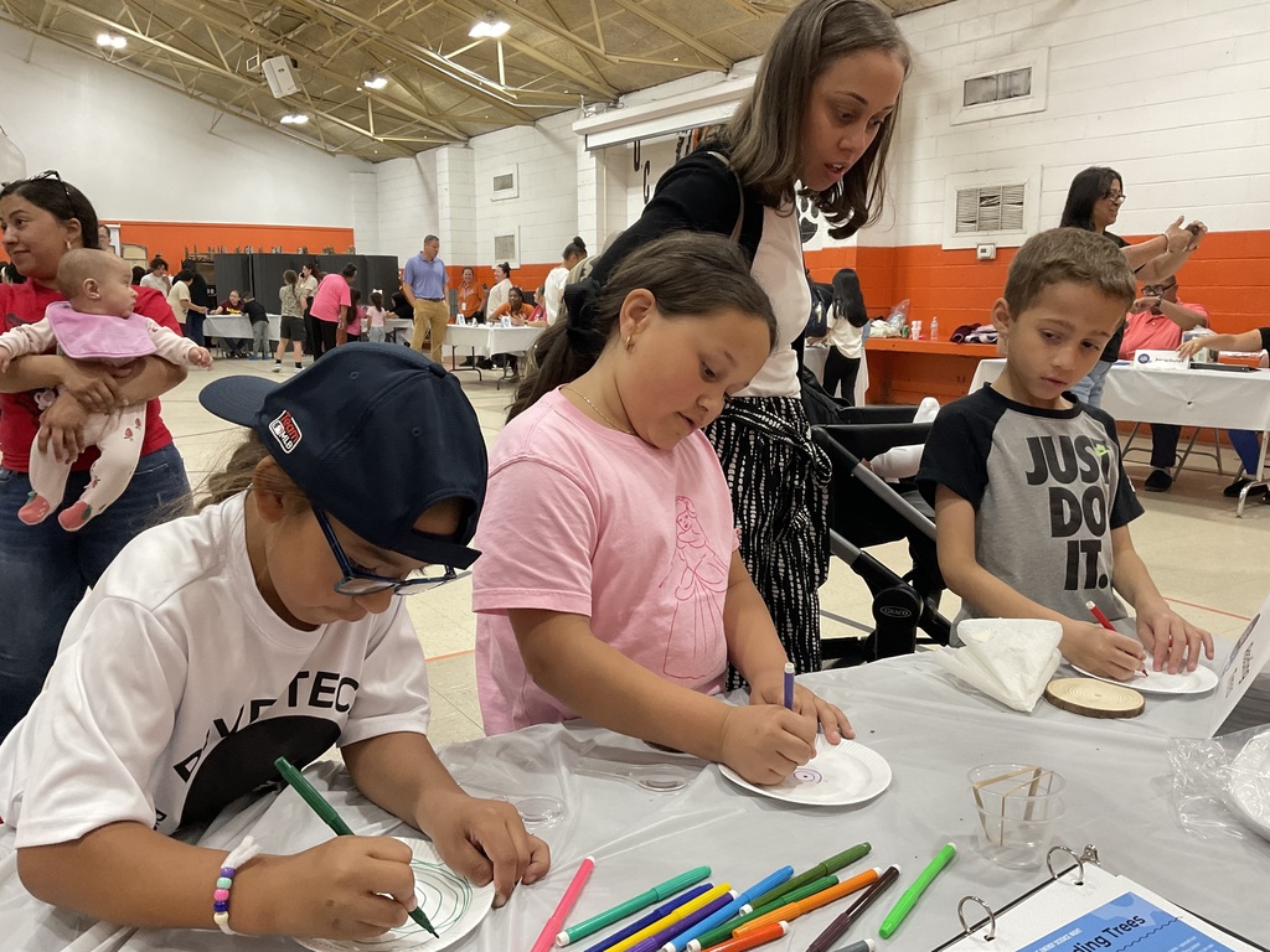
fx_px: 1064
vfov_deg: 48.2
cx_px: 635
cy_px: 476
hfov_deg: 61.7
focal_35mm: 29
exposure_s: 1/60
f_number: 1.8
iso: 125
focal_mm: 3
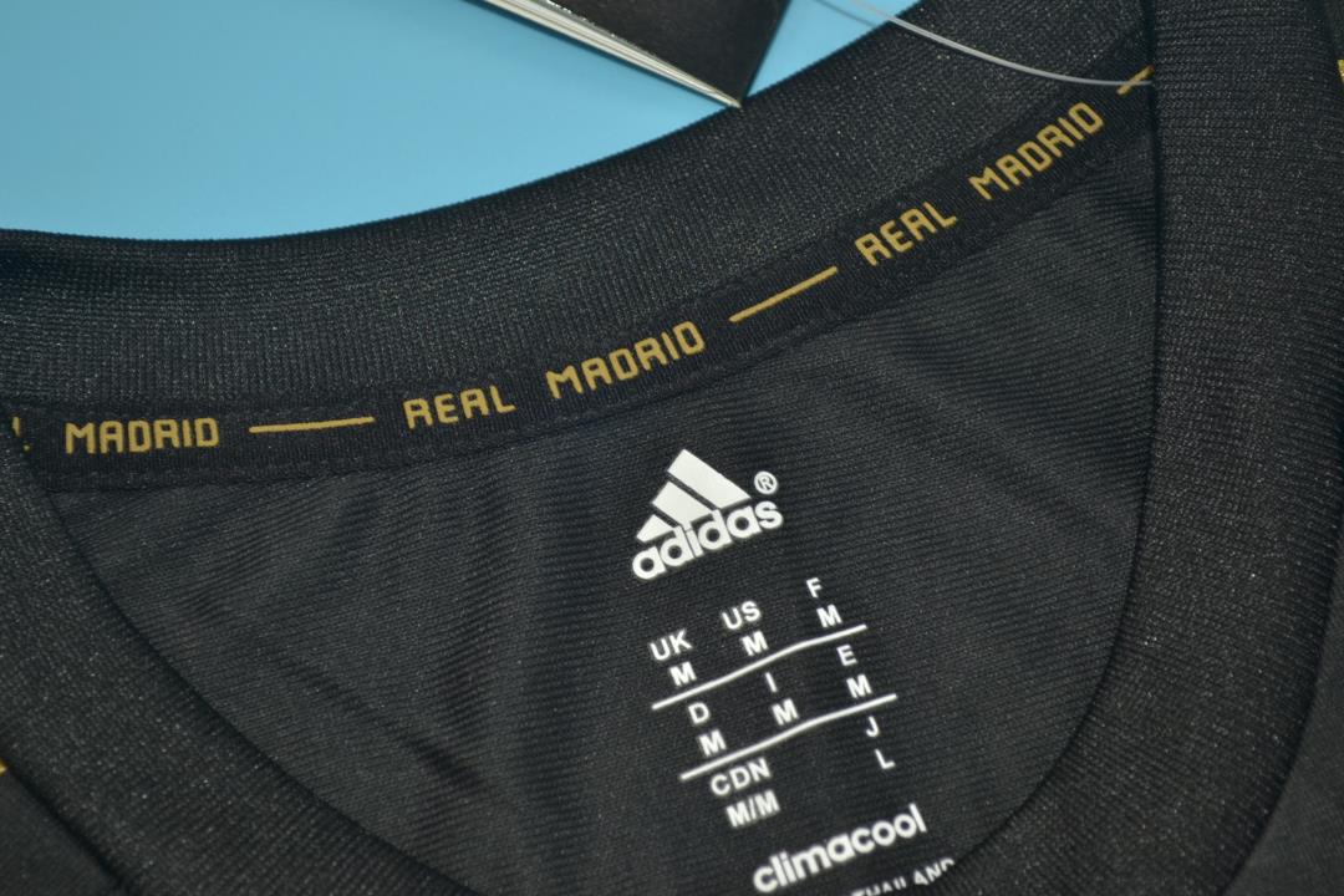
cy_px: 448
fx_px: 3080
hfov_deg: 24.6
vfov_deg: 16.6
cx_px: 672
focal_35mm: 82
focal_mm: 55
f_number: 5.6
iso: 200
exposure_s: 1/100
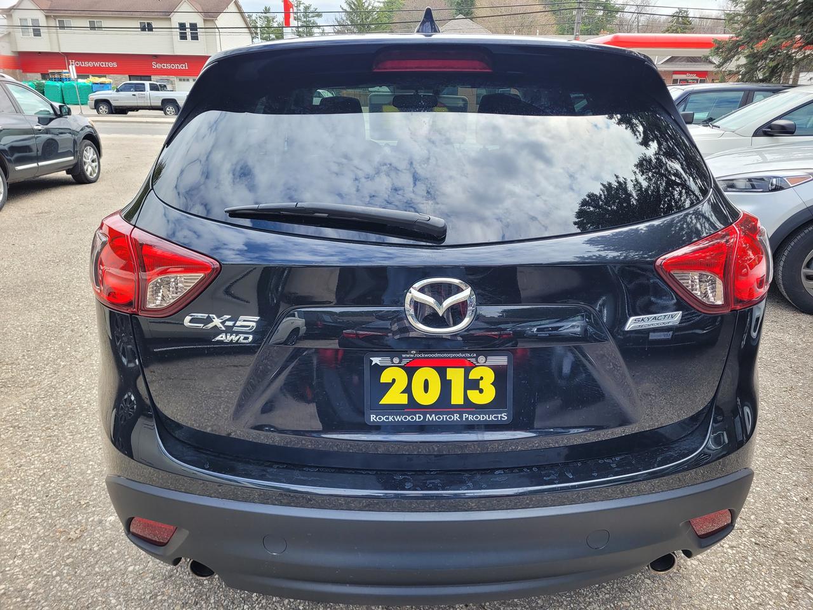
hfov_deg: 67.3
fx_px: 611
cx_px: 406
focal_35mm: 26
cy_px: 305
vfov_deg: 53.1
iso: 40
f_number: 1.8
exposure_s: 1/617
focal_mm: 5.4
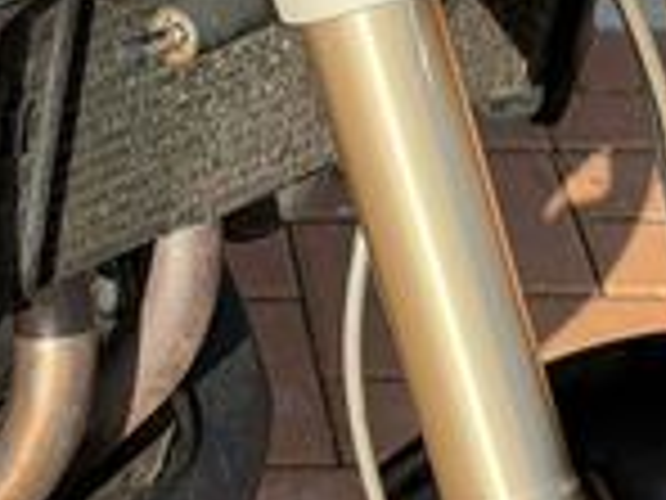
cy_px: -568
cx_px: -58
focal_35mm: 208
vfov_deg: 6.9
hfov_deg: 9.4
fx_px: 4002
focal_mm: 6.76
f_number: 1.78
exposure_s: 1/1642
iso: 100
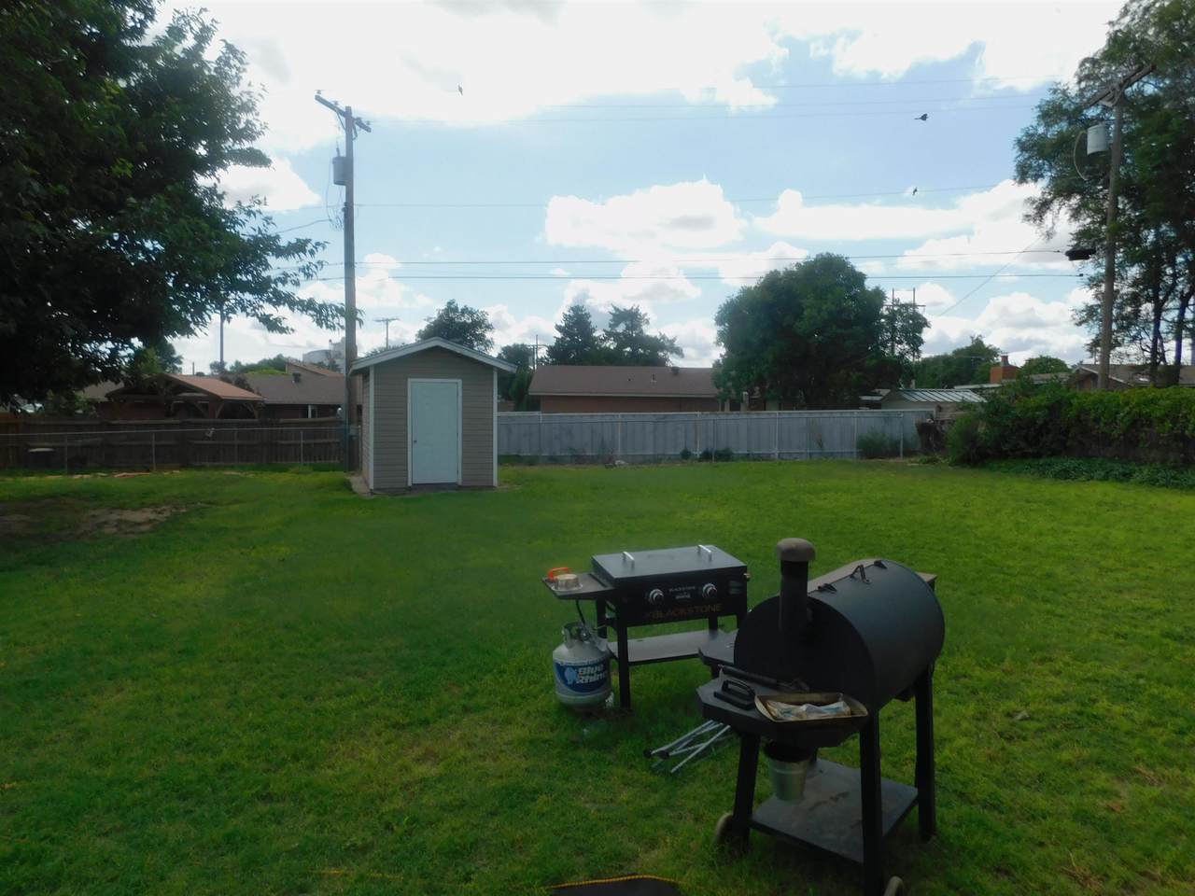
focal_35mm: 23
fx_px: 794
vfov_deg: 58.9
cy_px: 448
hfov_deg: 73.9
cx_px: 598
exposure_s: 1/400
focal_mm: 4
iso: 125
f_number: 6
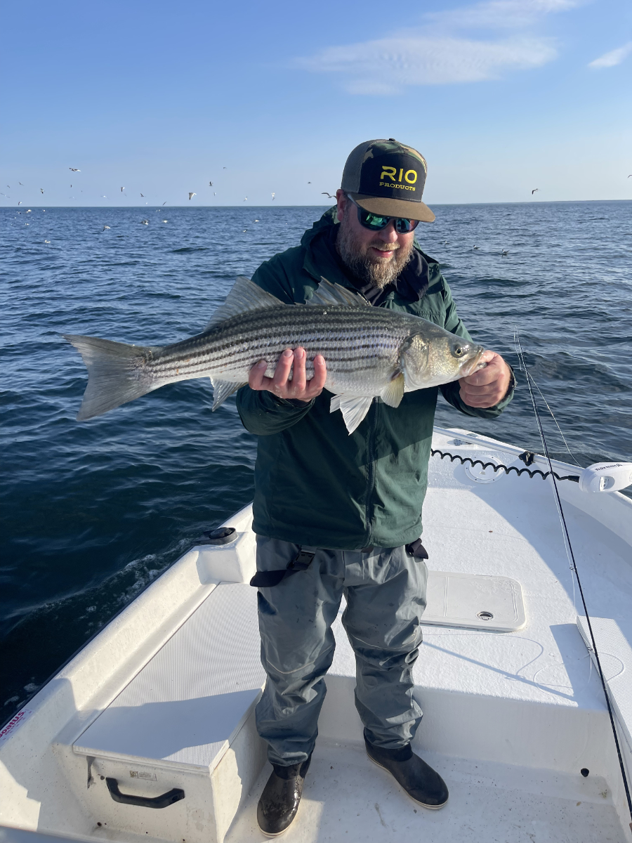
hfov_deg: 54.9
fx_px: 609
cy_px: 422
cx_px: 316
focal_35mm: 25
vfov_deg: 69.4
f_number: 1.6
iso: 32
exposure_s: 1/3003
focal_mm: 5.1
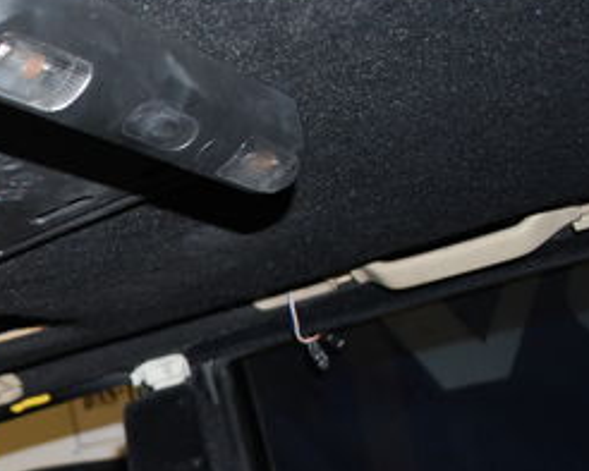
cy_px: 383
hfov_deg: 25.3
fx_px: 1151
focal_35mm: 66
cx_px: -146
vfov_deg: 22.8
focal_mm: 18
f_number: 3.5
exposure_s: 1/60
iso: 200
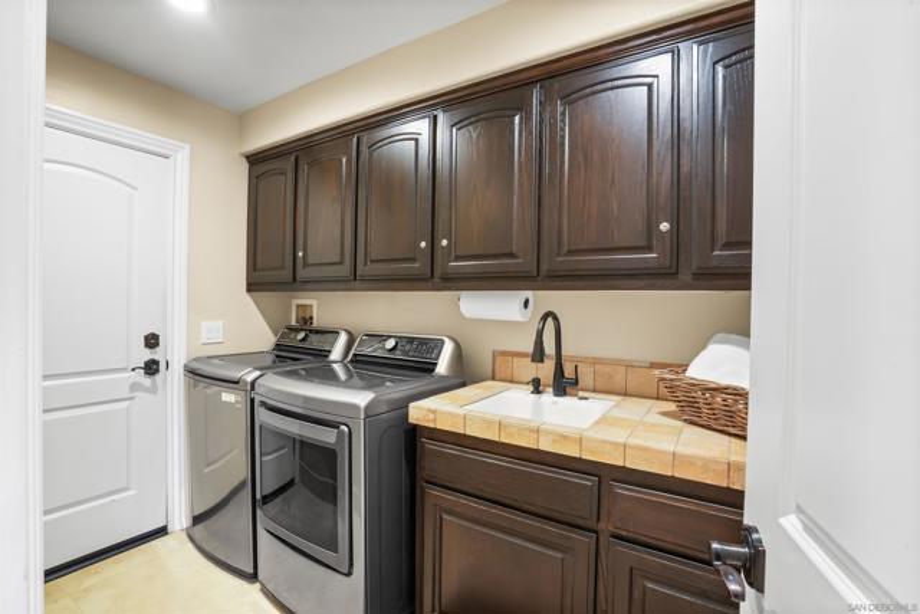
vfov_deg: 73.8
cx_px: 460
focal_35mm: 16
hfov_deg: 96.7
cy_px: 307
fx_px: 409
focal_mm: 16
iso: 800
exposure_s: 1/10
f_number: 11
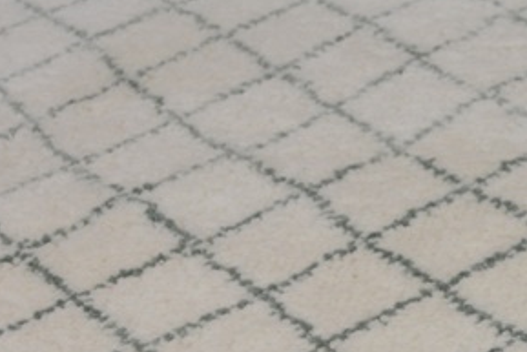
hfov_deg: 18.0
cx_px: 480
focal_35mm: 112
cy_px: 525
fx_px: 1640
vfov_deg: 11.7
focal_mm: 24
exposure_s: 1/100
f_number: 5
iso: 400
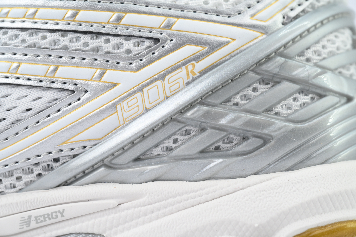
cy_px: 118
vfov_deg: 11.4
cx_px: 178
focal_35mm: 120
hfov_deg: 17.1
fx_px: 1187
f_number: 10
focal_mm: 120
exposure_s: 1/100
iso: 400
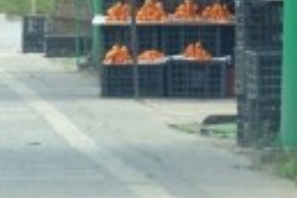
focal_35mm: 760
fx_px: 6270
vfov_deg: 1.8
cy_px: -285
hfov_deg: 2.7
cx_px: 470
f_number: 5
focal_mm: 82
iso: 720
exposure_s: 1/1000
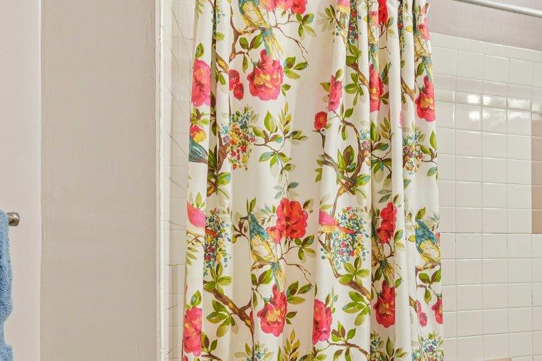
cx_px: 690
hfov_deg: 33.8
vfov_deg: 30.7
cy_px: 240
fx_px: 652
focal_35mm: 43
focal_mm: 16.5
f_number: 9
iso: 400
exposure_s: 1/2.5
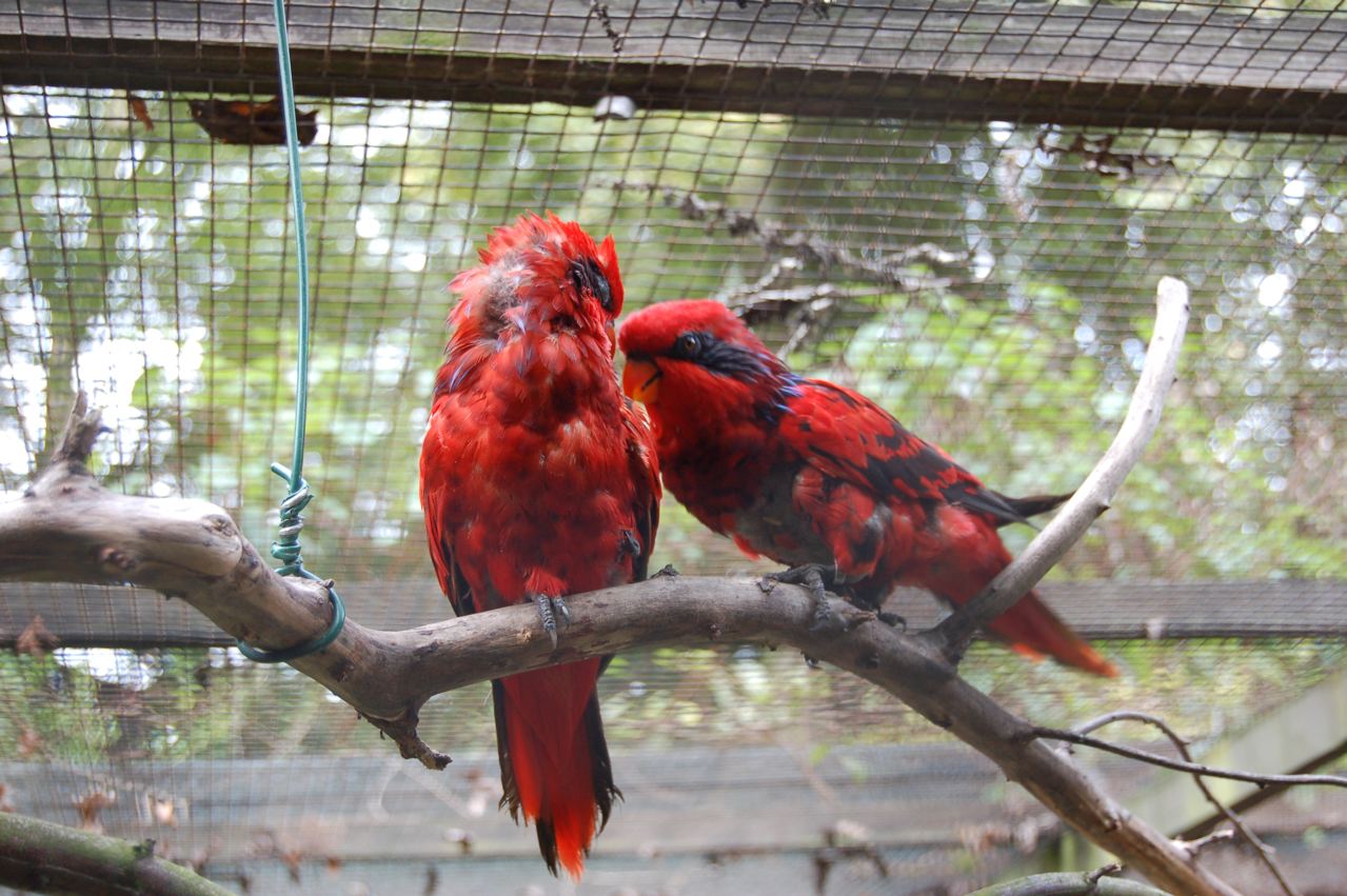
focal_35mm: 60
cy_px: 448
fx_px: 2243
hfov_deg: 33.4
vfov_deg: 22.6
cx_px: 674
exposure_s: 1/60
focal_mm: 40
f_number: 5
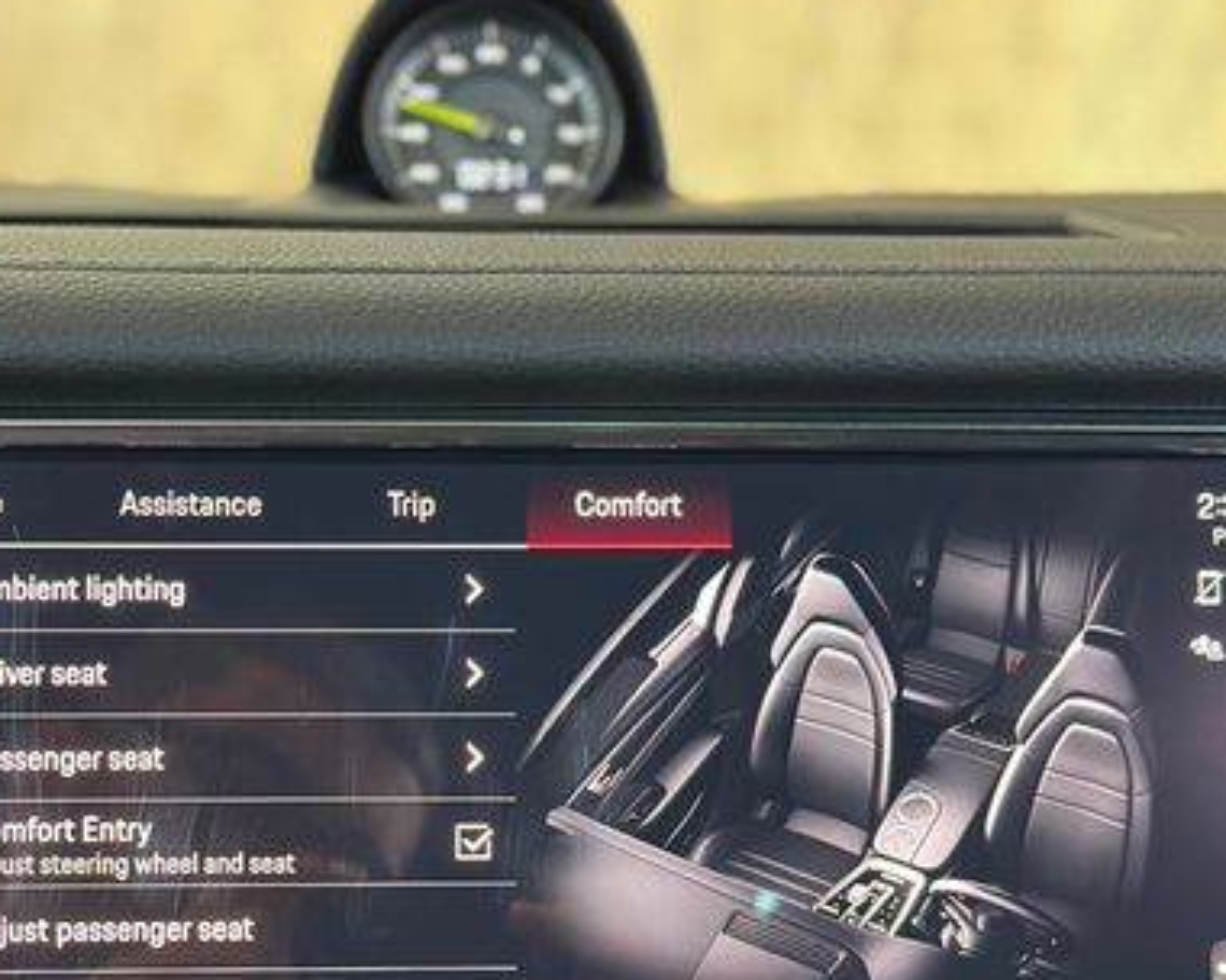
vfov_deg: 19.3
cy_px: 680
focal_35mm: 79
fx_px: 2867
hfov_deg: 24.1
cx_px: 526
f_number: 1.78
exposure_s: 1/60
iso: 250
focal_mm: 6.86
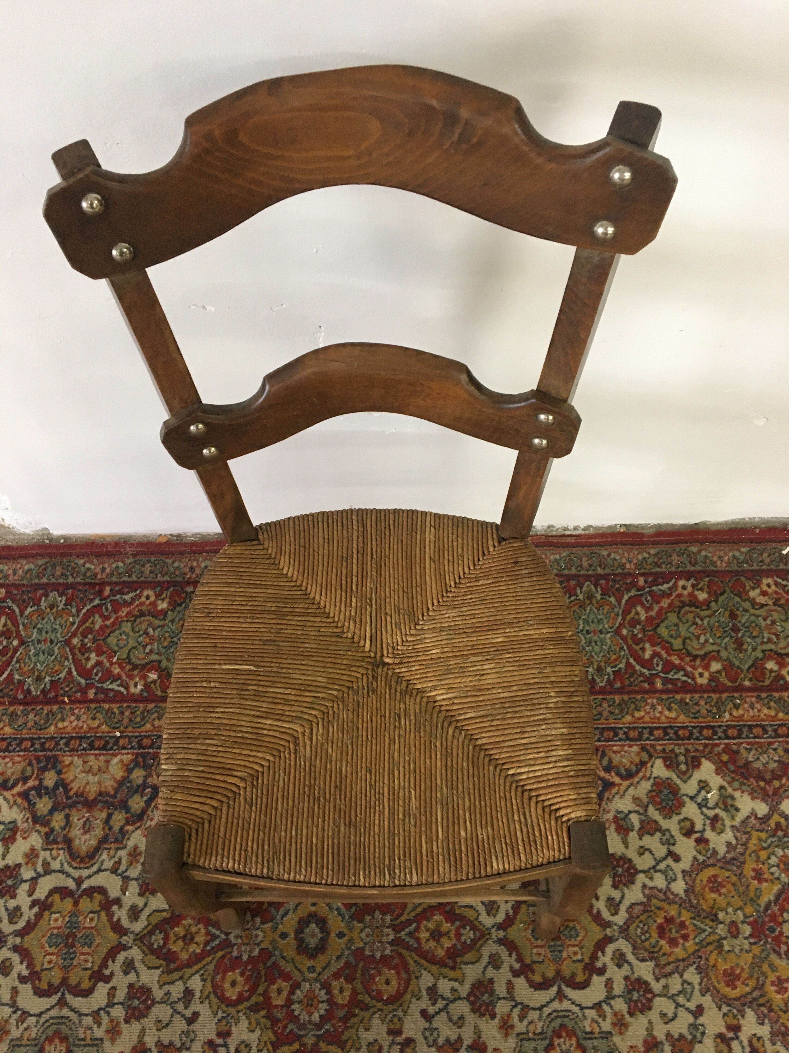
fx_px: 881
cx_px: 394
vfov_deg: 61.7
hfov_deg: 48.2
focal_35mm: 29
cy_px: 526
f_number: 2.2
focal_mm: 4.15
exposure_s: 1/33
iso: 250
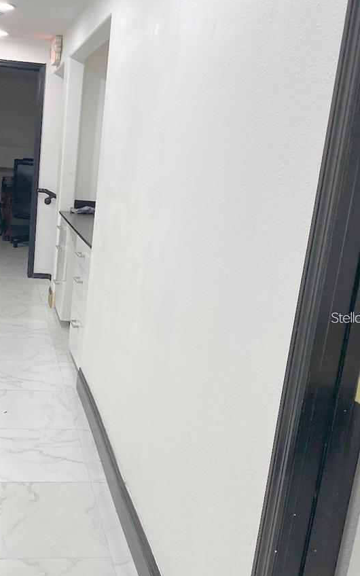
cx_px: 90
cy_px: 317
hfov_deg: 32.2
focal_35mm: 39
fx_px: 612
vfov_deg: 50.3
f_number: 1.8
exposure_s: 1/120
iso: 125
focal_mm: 4.25
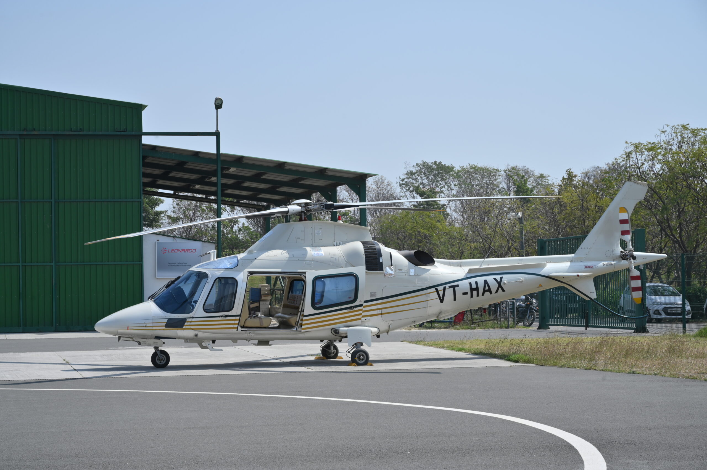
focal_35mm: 76
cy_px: 235
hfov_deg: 26.7
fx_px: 1491
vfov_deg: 17.9
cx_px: 354
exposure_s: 1/250
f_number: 11
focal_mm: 76
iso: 100
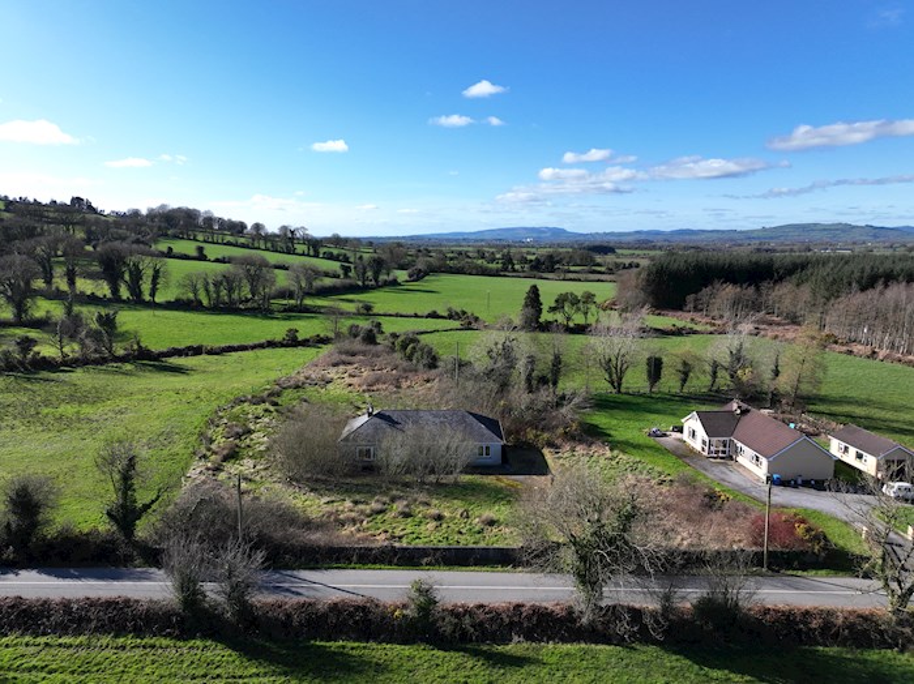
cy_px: 342
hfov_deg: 71.6
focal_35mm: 24
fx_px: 633
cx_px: 457
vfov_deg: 56.8
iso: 200
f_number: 2.8
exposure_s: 1/2500
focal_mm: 12.29
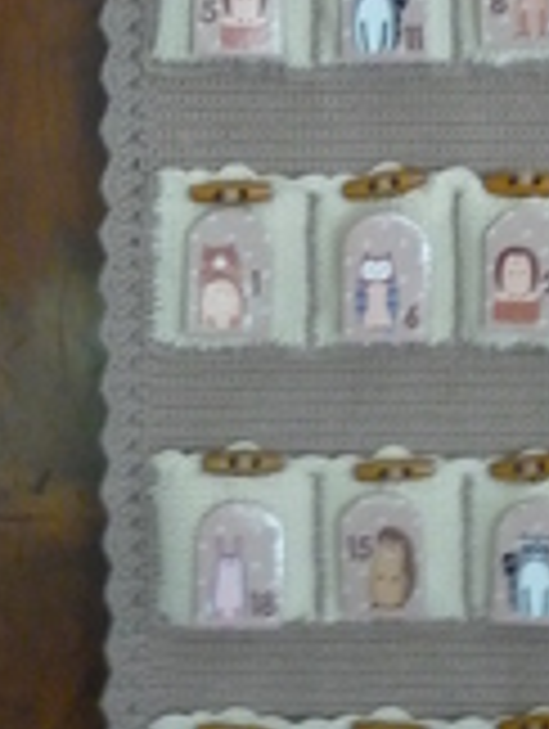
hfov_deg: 16.0
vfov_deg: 21.2
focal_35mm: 92
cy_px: 243
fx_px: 1940
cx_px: 414
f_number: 3.3
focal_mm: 5.2
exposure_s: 1/5
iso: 400
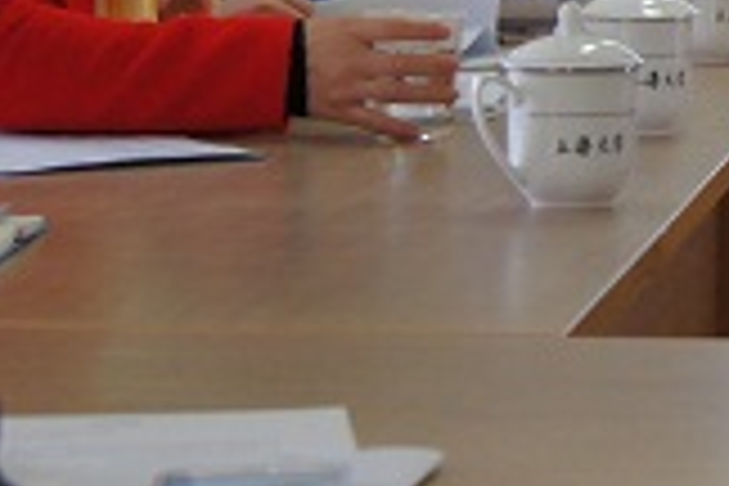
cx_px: 1058
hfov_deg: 10.2
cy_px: -74
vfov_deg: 7.0
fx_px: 3946
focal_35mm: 195
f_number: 5
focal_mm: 35
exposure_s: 1/60
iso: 640
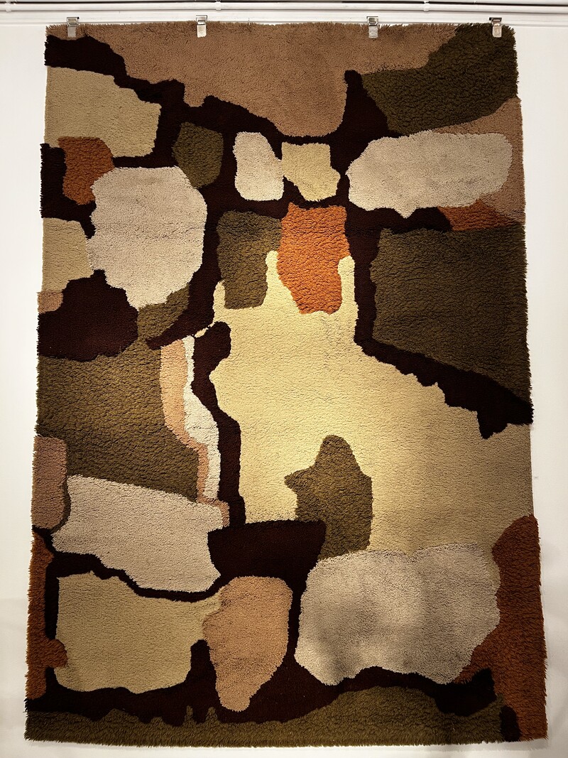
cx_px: 284
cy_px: 379
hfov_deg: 53.1
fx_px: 569
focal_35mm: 26
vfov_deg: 67.3
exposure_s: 1/50
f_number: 1.6
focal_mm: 5.1
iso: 80
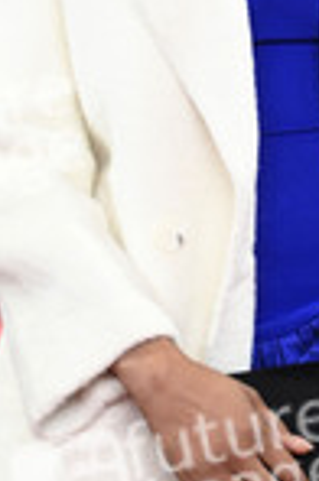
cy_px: -10
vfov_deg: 6.6
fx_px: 4193
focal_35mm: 314
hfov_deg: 4.4
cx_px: 273
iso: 5000
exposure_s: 1/200
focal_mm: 116
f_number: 5.6
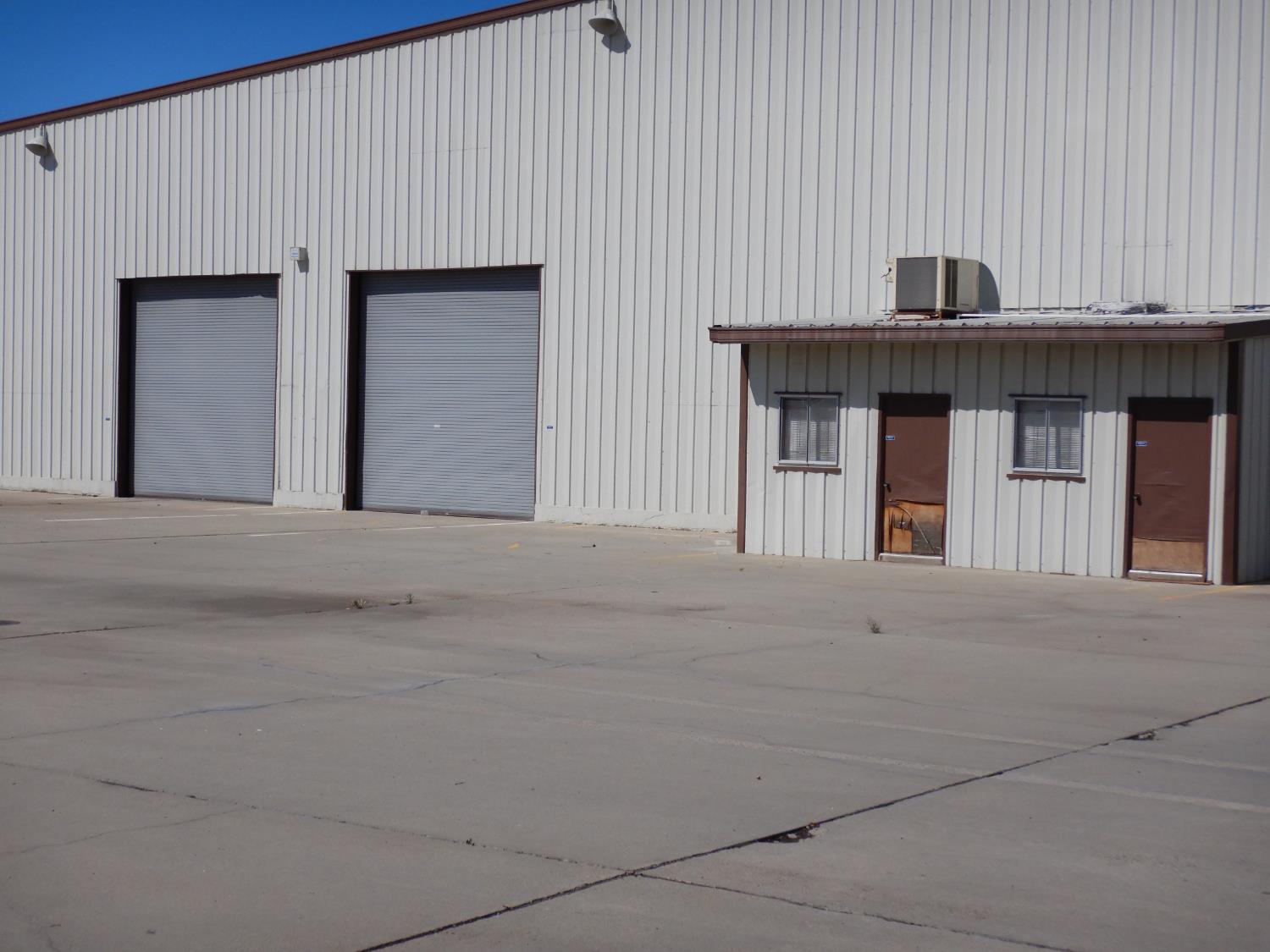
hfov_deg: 34.3
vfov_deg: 26.1
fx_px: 2055
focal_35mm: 56
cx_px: 635
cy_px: 476
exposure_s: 1/800
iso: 125
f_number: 8.8
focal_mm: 10.1
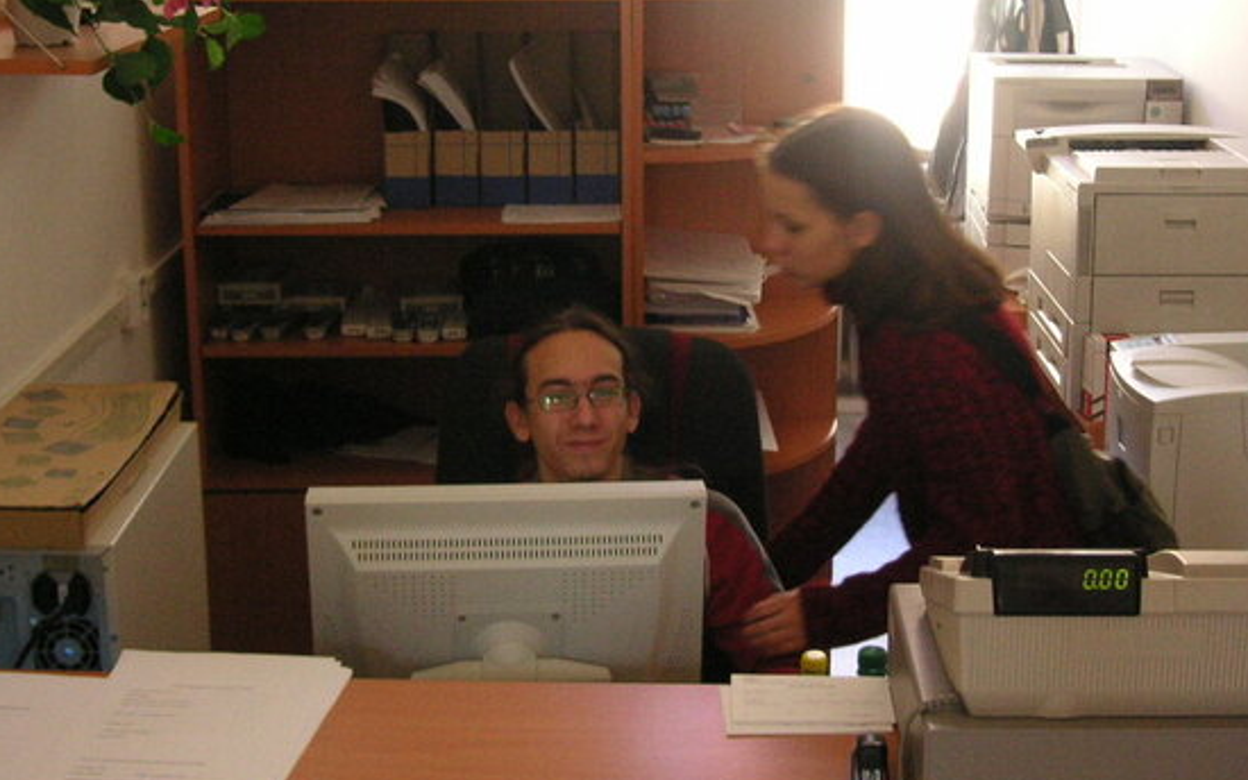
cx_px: 683
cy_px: 297
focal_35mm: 57
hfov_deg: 35.6
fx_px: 1939
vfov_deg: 22.7
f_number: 2.8
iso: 100
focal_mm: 6.1
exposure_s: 1/45
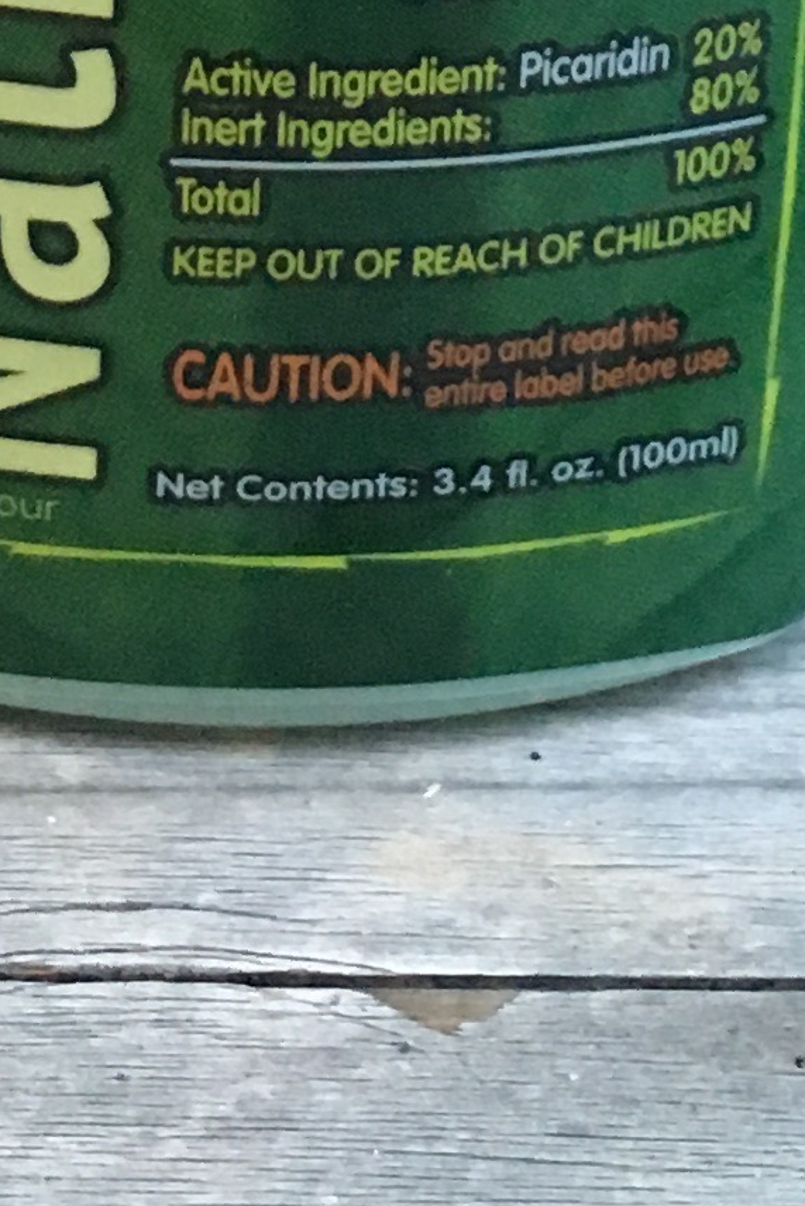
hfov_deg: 9.7
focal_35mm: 142
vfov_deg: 13.1
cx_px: 303
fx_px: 4761
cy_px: -920
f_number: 2.2
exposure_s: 1/30
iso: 160
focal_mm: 4.15
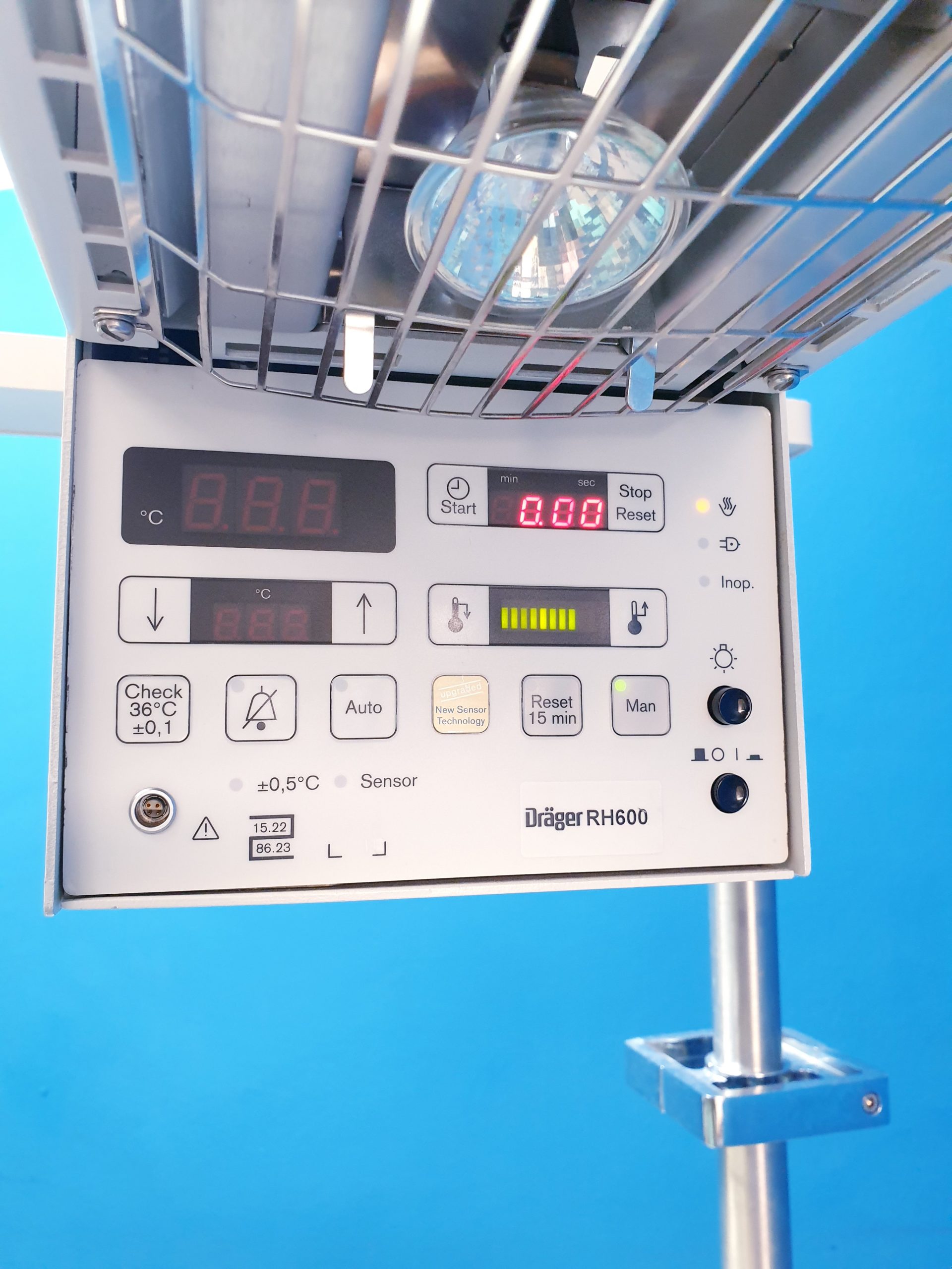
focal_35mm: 26
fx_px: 953
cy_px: 634
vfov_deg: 67.3
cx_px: 476
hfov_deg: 53.1
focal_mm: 4.3
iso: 320
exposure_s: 1/33
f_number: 2.4
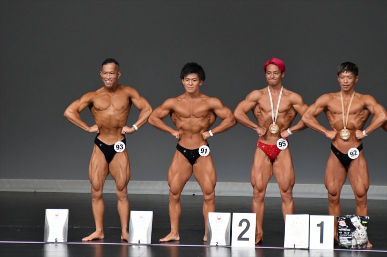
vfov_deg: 4.4
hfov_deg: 6.5
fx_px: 3385
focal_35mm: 315
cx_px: 194
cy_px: 128
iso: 5000
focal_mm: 210
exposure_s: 1/400
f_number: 5.6
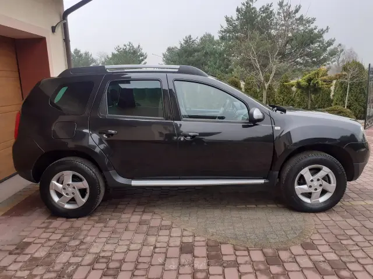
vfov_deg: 51.4
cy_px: 140
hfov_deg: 65.3
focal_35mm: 27
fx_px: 291
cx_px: 186
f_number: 1.9
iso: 80
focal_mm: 3.6
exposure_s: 1/100
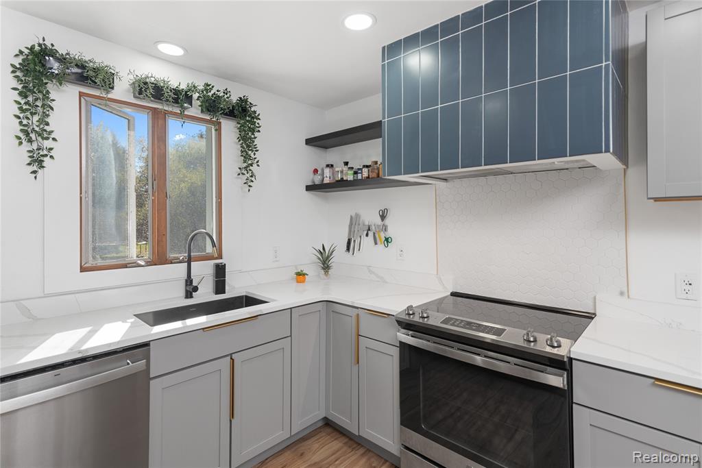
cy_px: 234
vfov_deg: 70.5
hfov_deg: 93.3
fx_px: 332
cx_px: 351
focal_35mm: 17
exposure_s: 1/30
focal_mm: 17
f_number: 9
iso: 320
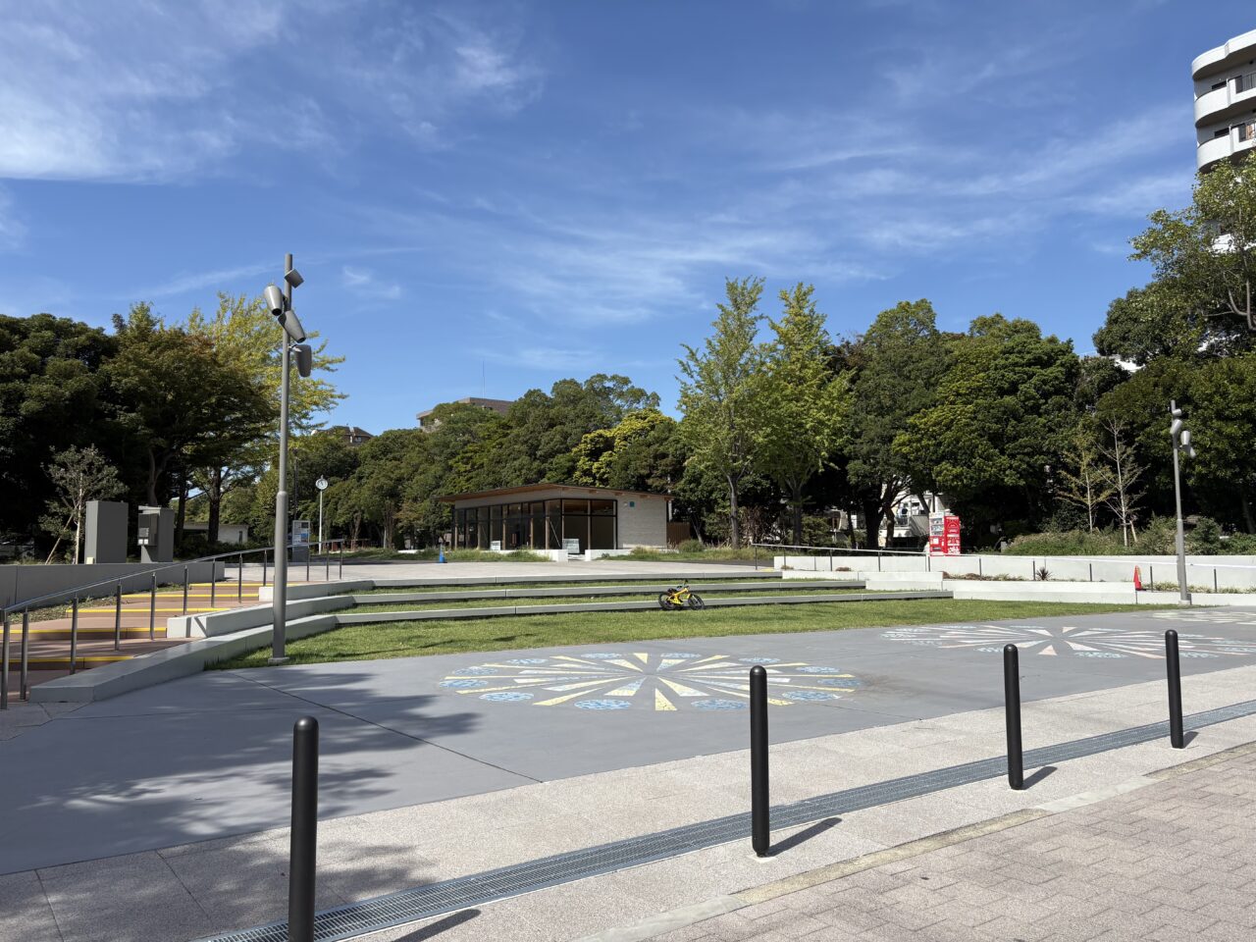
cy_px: 471
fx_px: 943
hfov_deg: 67.3
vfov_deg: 53.1
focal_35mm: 26
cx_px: 628
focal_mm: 5.96
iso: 50
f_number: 1.6
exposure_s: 1/3831
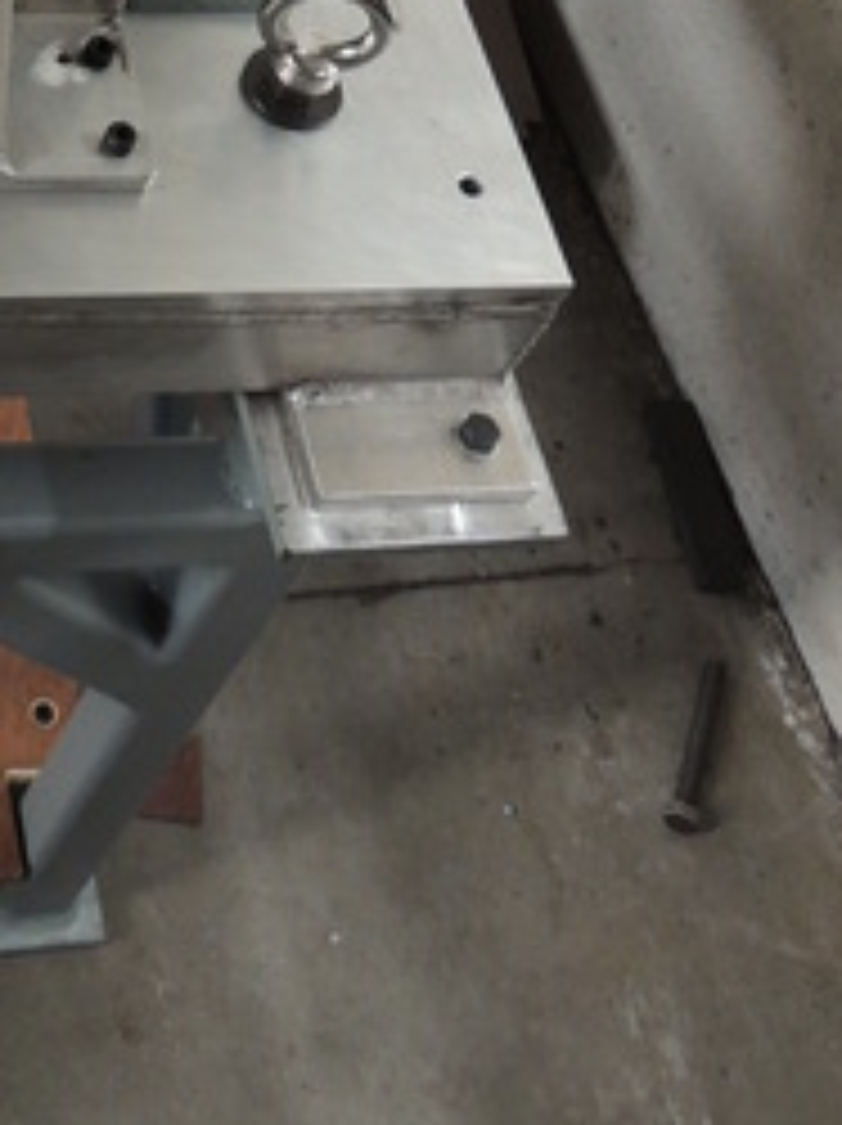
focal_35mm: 64
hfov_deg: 22.1
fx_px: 2079
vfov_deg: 26.3
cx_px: 9
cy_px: -290
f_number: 3
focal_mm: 4.3
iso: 280
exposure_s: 1/30
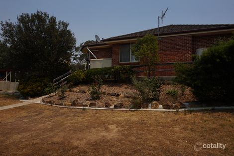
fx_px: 156
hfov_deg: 73.8
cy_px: 78
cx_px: 117
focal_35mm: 24
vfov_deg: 53.1
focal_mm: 16
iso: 100
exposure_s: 1/320
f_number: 14
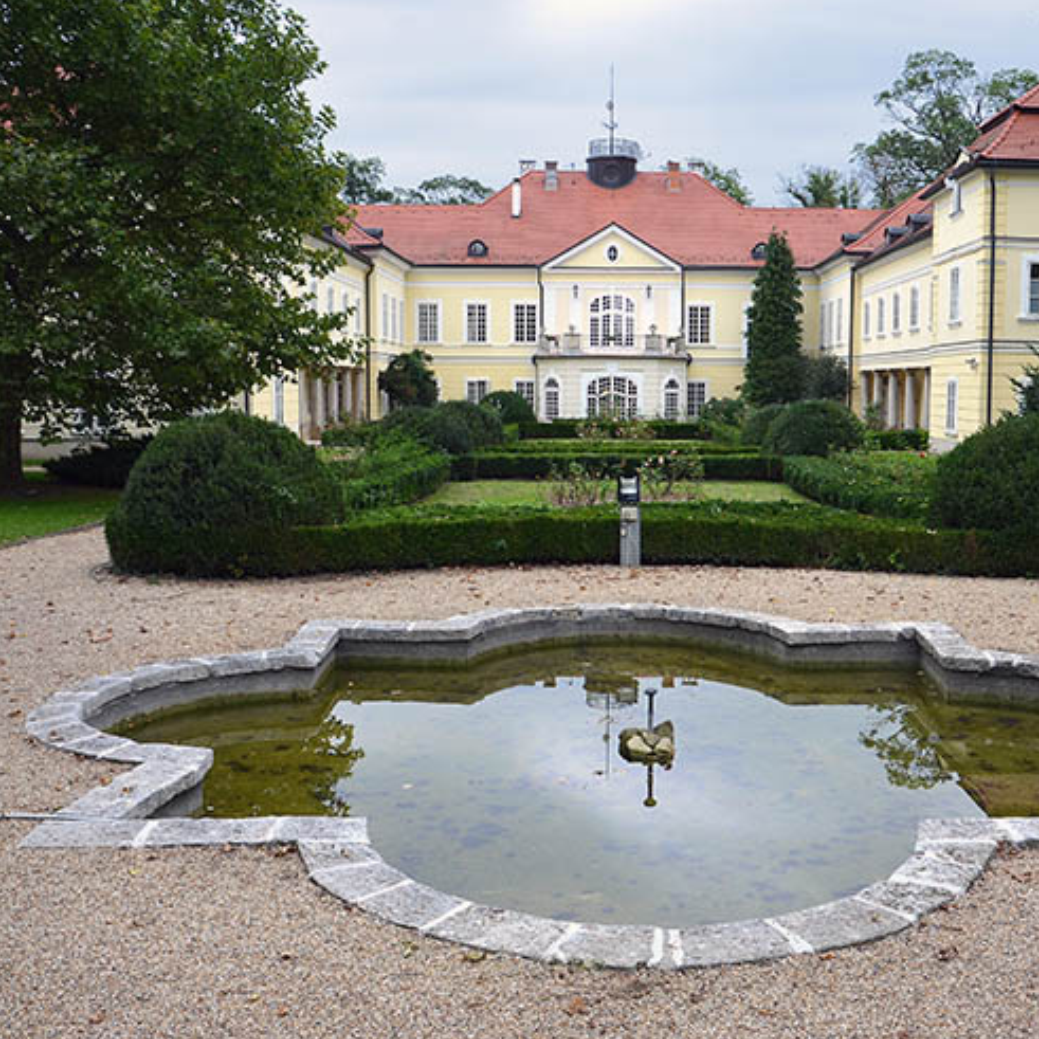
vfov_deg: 47.2
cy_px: 520
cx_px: 618
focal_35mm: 35
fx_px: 1189
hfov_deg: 47.0
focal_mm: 18
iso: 200
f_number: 5.6
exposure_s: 1/125
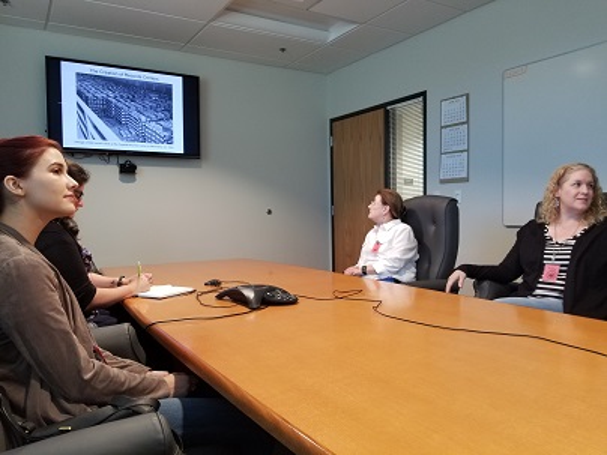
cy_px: 228
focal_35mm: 26
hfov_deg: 67.3
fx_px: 456
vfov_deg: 53.1
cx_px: 304
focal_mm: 4.25
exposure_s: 1/30
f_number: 1.7
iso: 200
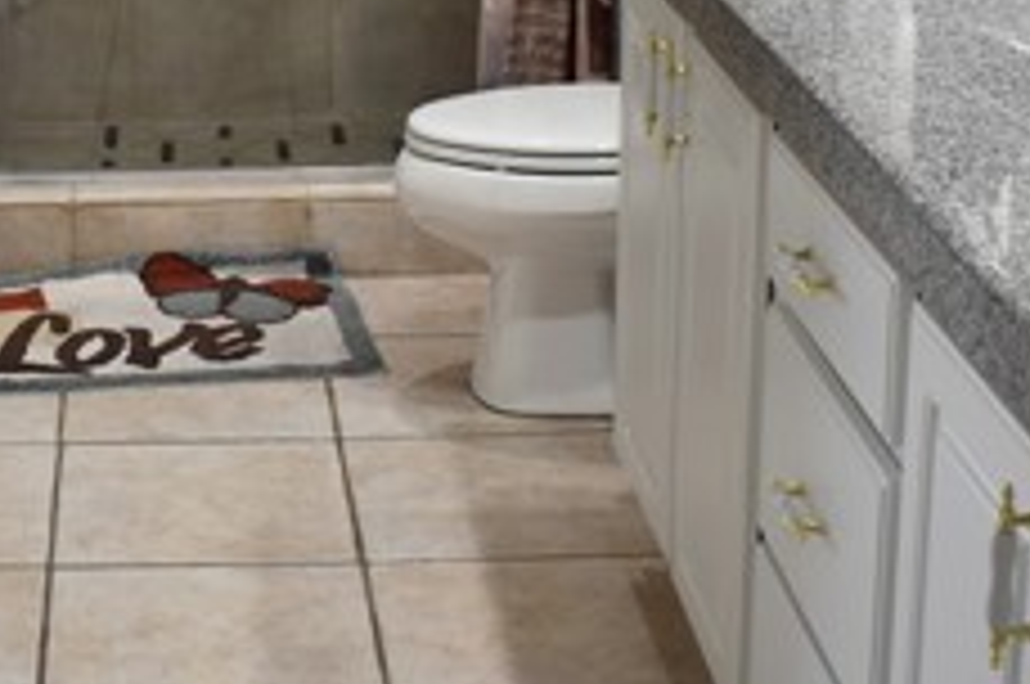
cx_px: 54
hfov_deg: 23.4
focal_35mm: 84
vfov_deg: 15.9
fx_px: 2400
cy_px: -11
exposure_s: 1/60
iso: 450
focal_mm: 20
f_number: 4
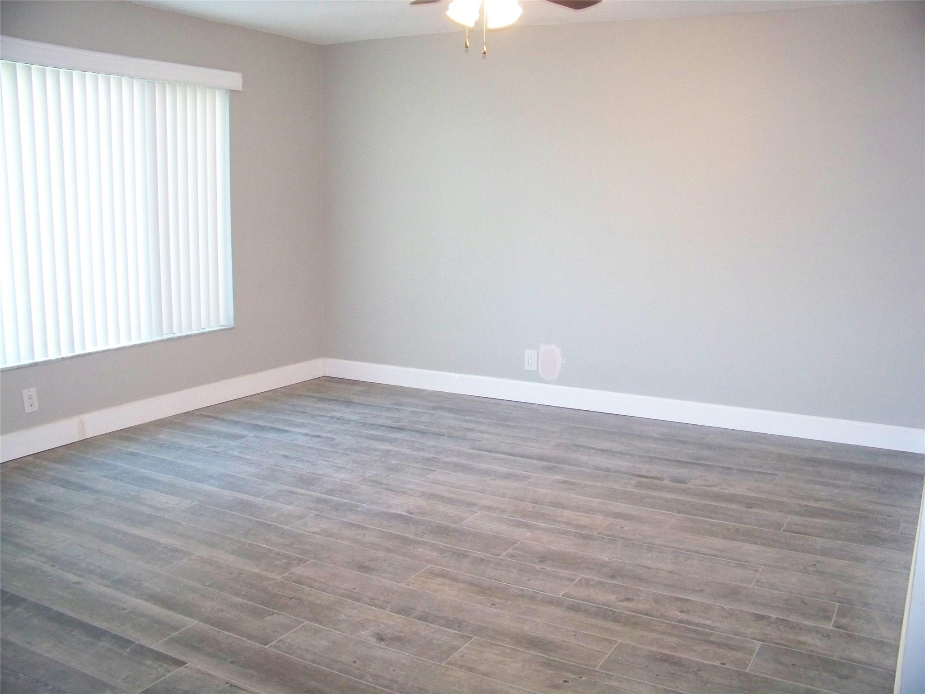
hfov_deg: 55.4
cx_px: 462
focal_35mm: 33
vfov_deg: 42.9
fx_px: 882
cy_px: 347
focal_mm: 5.85
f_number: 2.8
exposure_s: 1/30
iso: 500
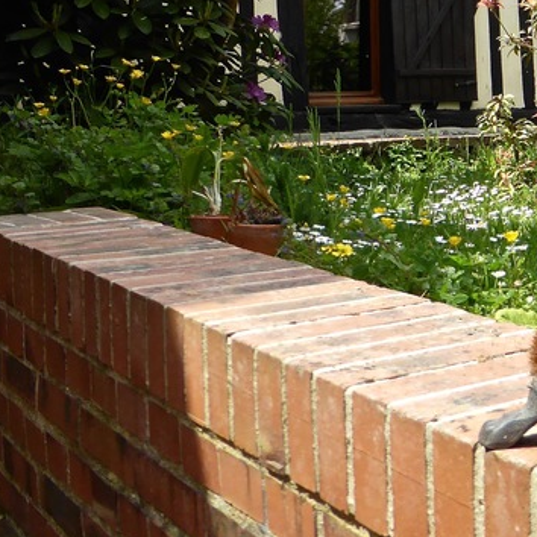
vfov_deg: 26.4
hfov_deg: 23.1
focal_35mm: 64
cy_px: 106
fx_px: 1123
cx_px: 745
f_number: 3.3
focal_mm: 4.3
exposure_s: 1/640
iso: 100
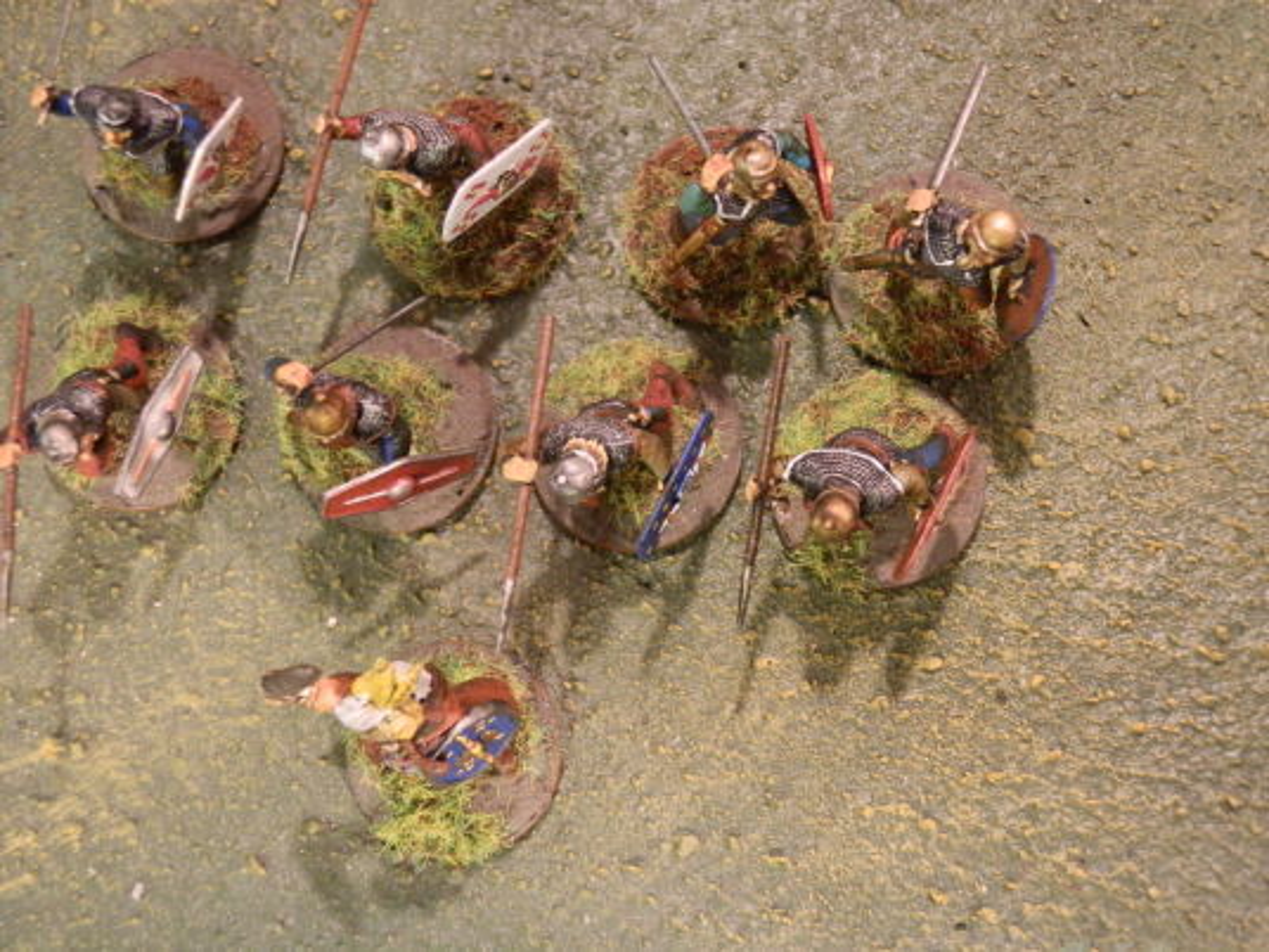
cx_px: 634
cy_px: 476
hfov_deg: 31.7
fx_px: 2236
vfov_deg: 24.0
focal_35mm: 61
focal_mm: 10.99
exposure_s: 1/8
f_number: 3.7
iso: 400
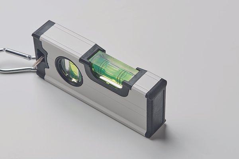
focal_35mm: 105
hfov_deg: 19.5
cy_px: 80
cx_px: 120
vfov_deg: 13.0
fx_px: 697
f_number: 18
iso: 100
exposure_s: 1/125
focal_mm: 105
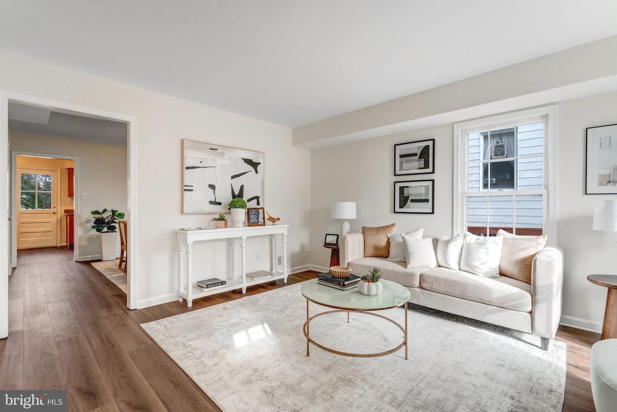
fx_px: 274
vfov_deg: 73.8
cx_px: 308
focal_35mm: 16
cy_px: 206
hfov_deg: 96.7
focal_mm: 16
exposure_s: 1/160
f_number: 8
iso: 1250
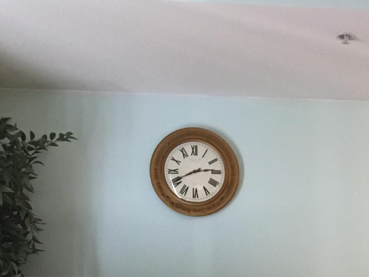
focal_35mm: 90
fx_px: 959
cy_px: 420
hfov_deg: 20.6
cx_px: 422
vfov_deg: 15.2
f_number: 2.2
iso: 200
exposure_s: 1/30
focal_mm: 4.15
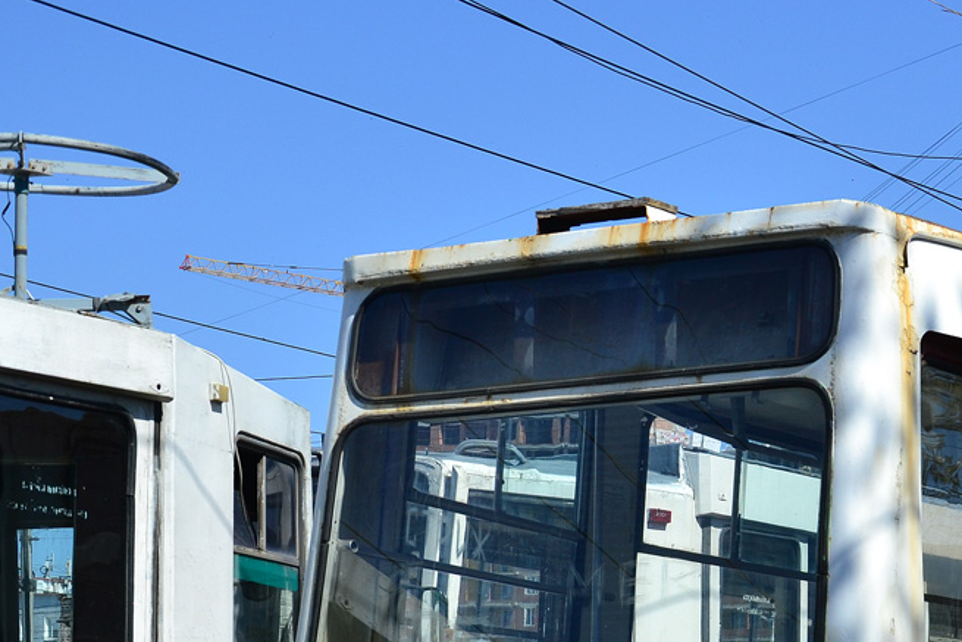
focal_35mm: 103
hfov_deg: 19.2
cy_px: 657
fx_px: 2753
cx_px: 972
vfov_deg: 13.1
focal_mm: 30
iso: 200
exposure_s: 1/800
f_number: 6.3
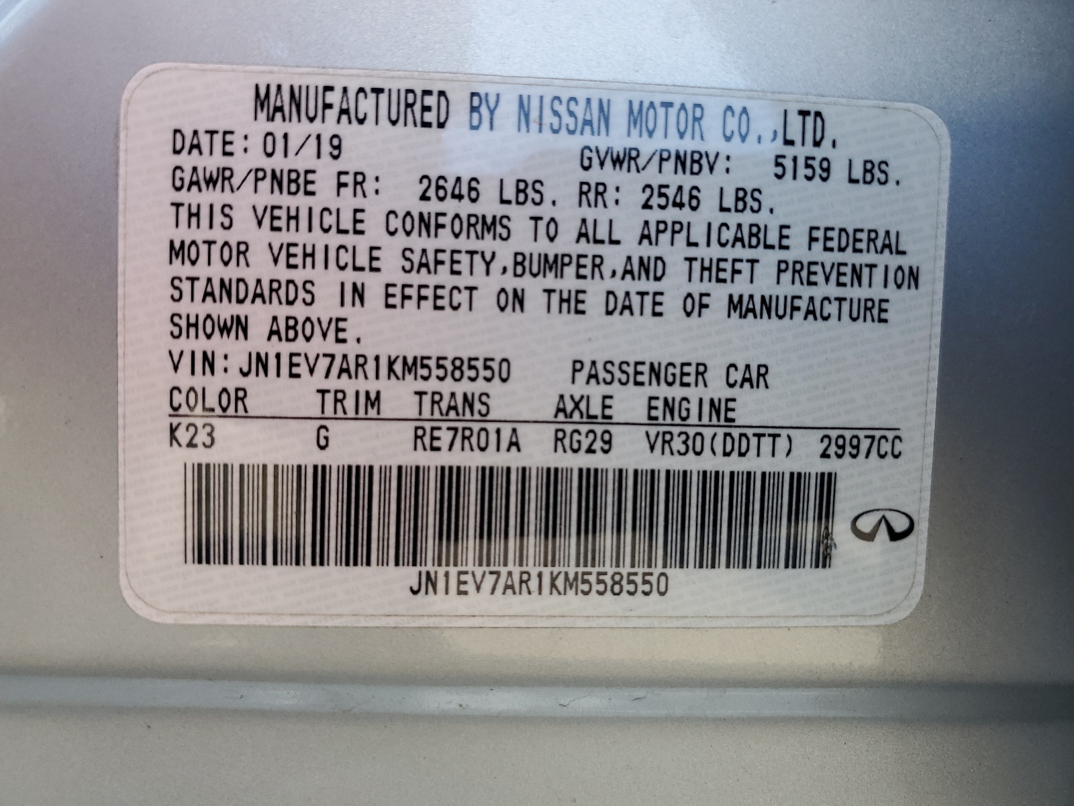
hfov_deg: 67.3
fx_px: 807
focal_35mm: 26
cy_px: 403
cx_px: 537
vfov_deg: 53.1
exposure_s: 1/323
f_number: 1.5
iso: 50
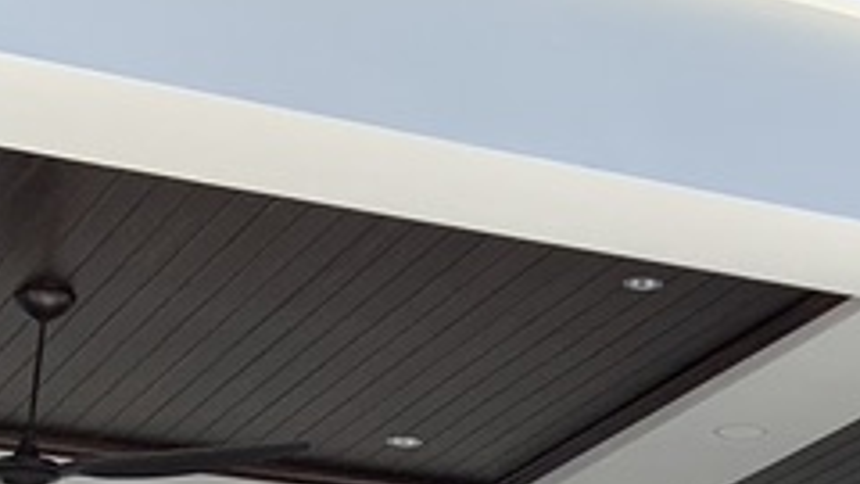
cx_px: 1412
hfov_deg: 15.8
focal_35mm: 121
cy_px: 337
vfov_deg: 10.0
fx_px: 2759
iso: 25
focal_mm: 4.25
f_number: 1.8
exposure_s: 1/1513
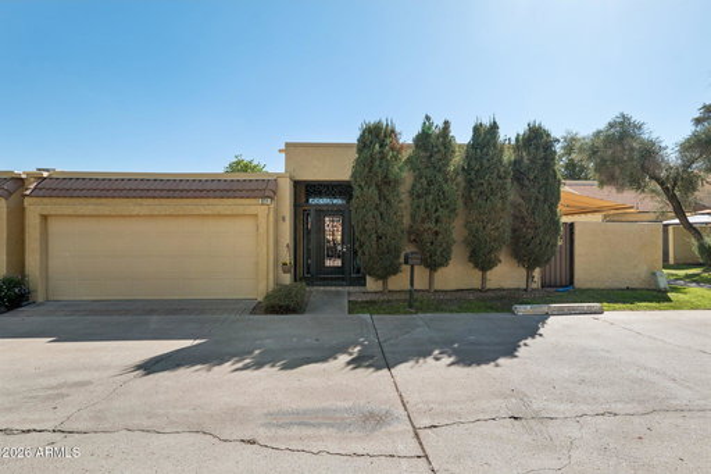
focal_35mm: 16
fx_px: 316
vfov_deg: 73.7
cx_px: 356
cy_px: 237
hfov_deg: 96.8
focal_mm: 16
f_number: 8
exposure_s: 1/640
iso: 400
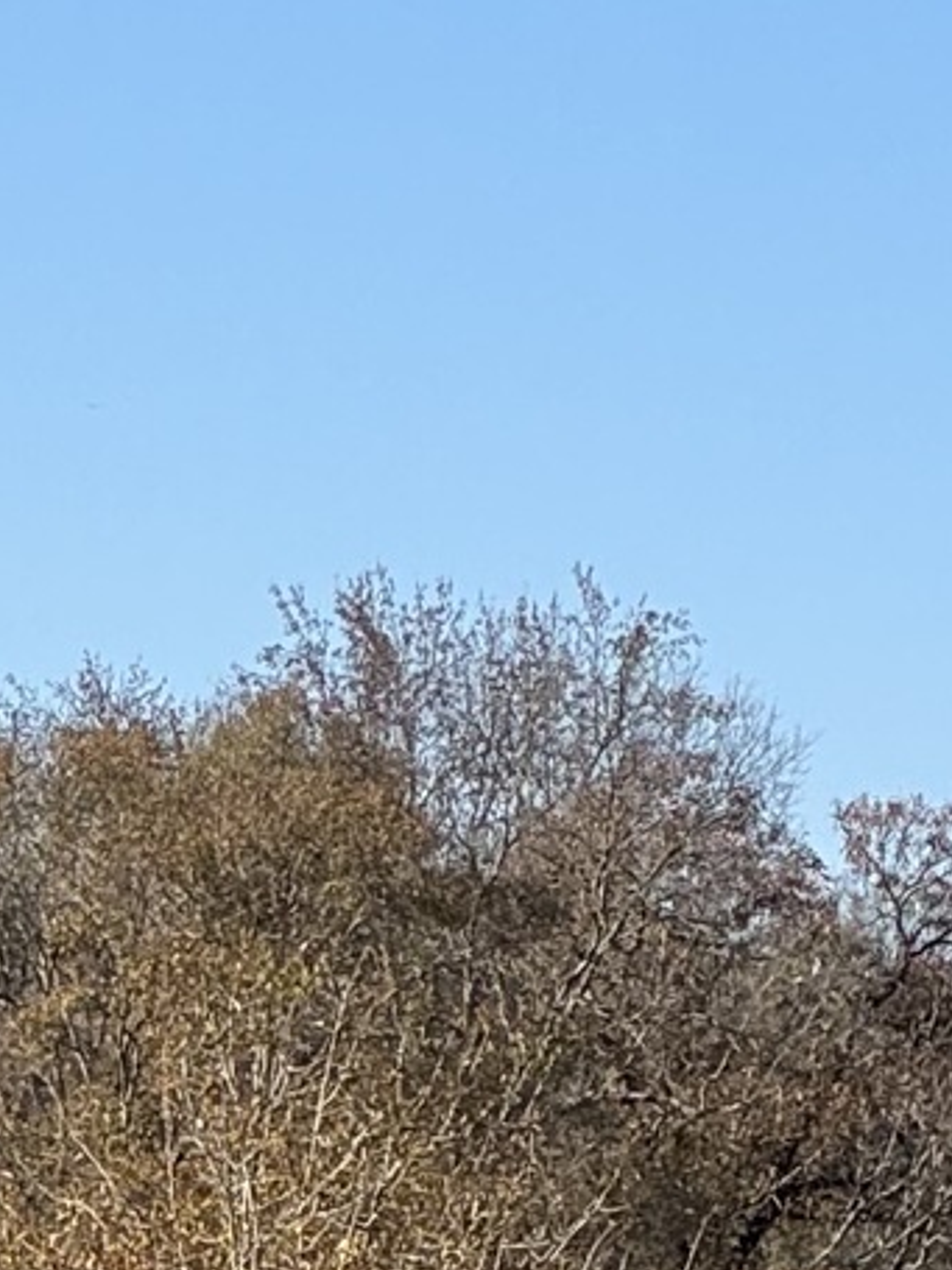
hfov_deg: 3.8
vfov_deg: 5.1
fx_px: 14308
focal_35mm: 390
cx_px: 1047
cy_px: 1200
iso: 25
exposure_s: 1/723
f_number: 2.8
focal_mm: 9
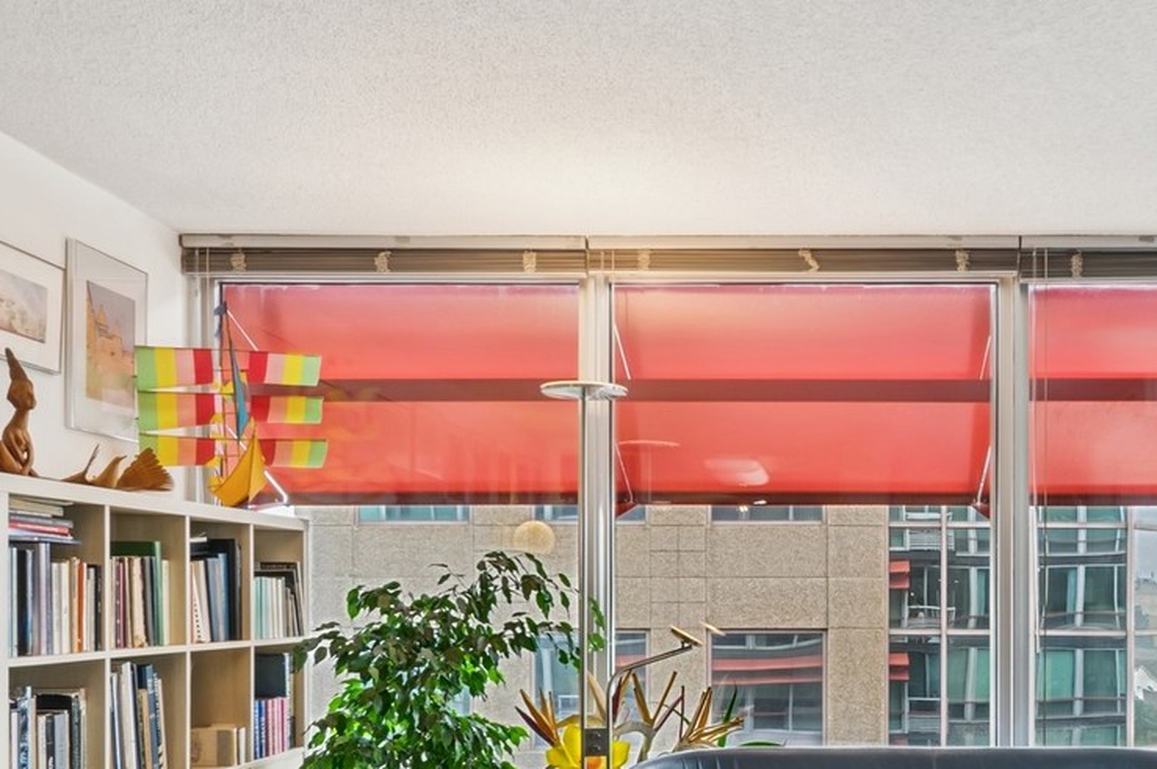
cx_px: 893
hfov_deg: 54.1
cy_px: 633
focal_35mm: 33
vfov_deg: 38.2
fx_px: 1059
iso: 200
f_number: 11
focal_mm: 10
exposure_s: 1/4
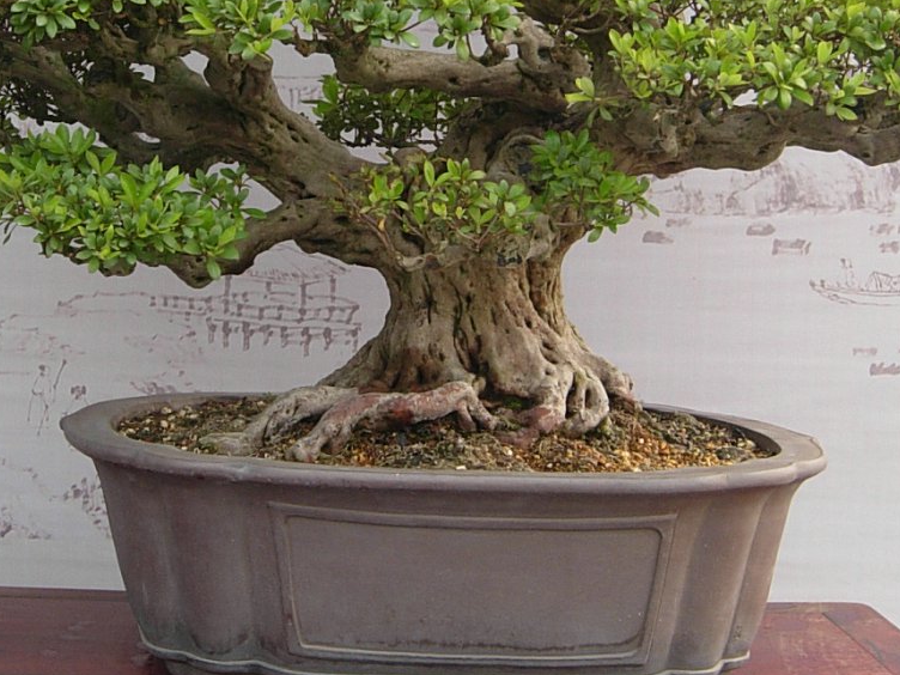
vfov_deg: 17.1
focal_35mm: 86
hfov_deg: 22.8
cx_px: 428
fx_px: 2236
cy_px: 221
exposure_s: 1/152
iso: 50
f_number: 3.8
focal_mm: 7.5
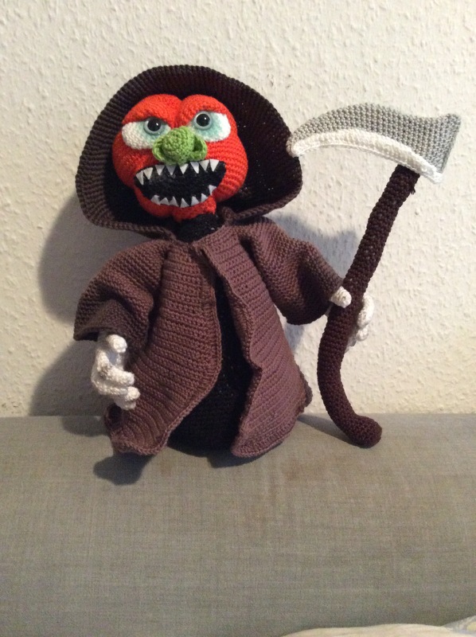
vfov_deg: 56.9
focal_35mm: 32
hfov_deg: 44.1
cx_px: 238
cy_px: 318
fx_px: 588
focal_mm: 3.3
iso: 400
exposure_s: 1/17
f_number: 2.4
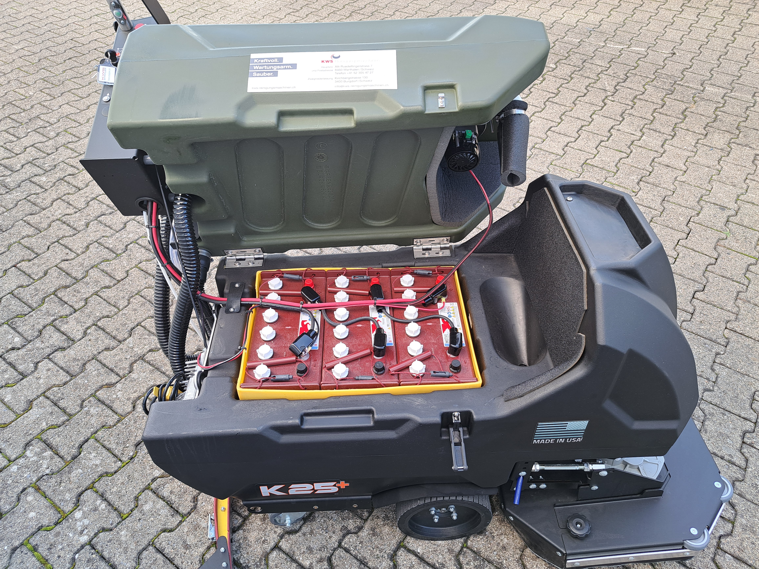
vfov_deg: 56.8
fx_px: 526
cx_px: 380
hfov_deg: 71.6
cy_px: 284
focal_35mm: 24
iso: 50
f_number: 1.8
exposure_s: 1/100
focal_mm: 5.23
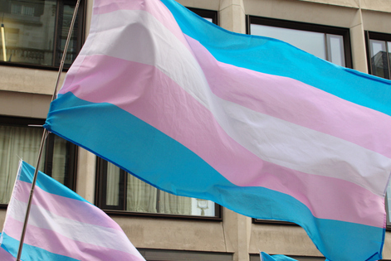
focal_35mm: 43
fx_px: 467
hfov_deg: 45.2
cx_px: 159
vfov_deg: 31.2
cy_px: 123
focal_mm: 28
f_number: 7.1
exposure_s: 1/500
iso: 400
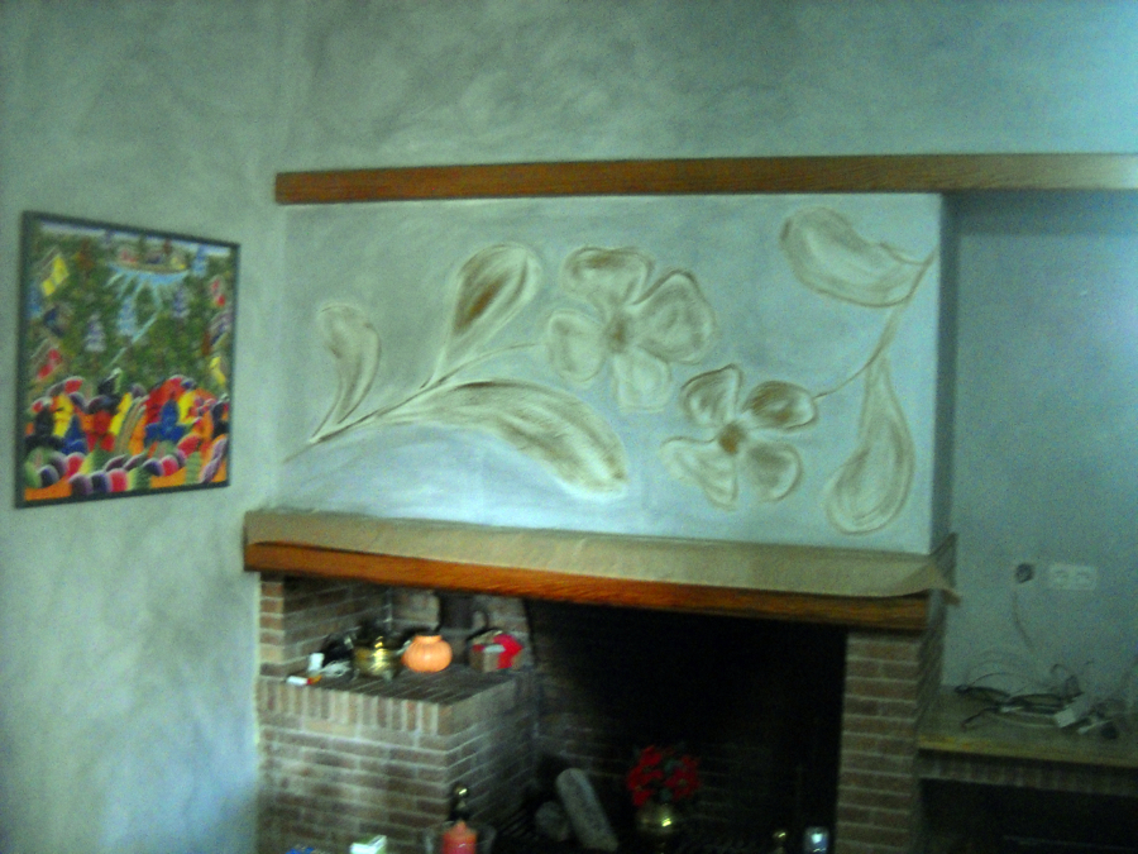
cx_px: 569
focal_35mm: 41
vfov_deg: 35.1
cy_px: 427
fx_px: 1348
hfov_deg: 45.8
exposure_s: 1/14
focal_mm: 6.72
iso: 400
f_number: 3.1
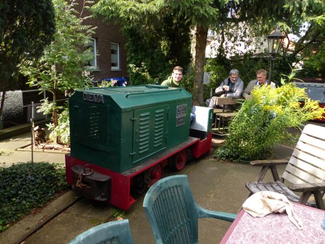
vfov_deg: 54.9
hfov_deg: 69.4
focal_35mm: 25
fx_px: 235
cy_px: 122
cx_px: 162
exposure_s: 1/200
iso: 200
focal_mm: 4.5
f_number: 4
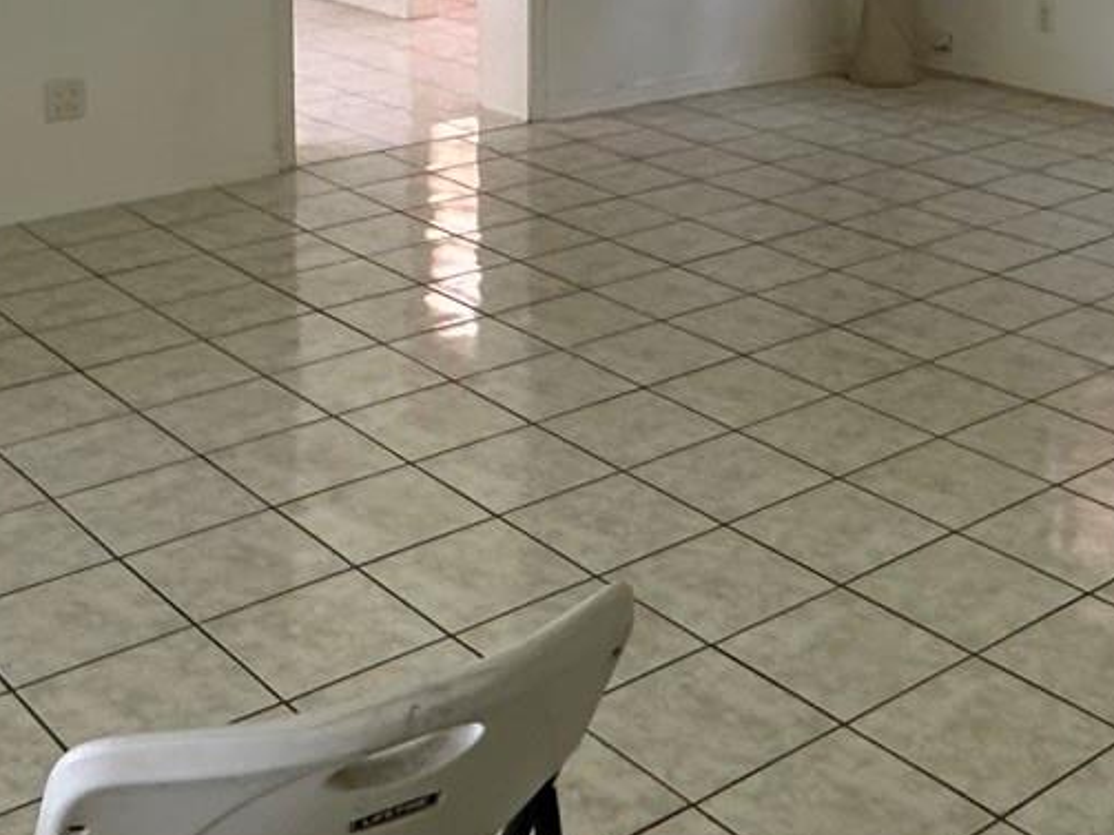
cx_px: 722
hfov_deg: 33.6
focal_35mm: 57
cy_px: -159
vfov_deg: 23.5
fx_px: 1834
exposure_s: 1/99
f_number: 2.2
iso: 250
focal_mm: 2.22
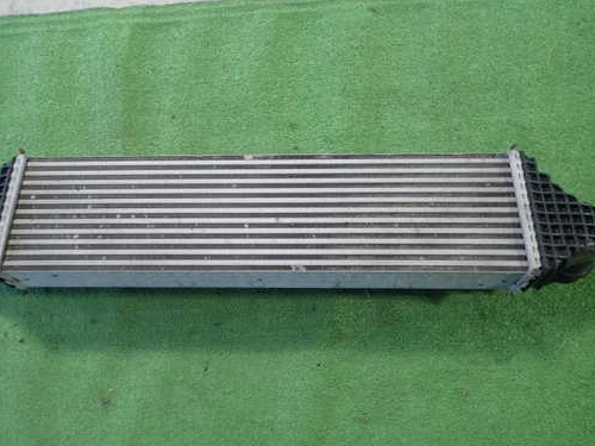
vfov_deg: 46.8
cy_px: 238
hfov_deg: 59.9
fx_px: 516
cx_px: 274
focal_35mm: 30
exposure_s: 1/50
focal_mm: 4.5
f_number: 2
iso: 200
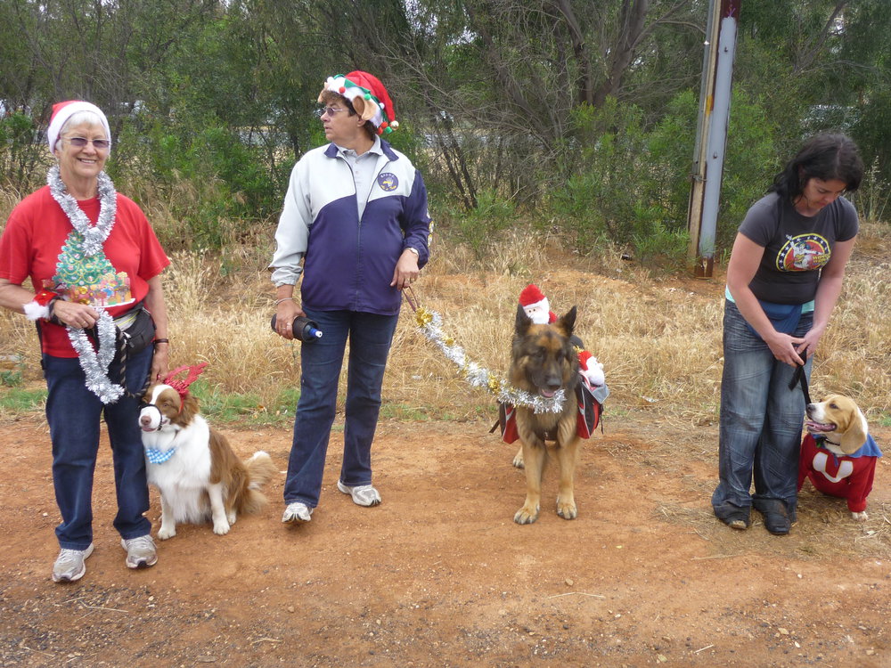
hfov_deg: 55.4
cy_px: 334
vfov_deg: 42.9
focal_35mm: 33
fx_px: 849
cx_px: 446
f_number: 2.8
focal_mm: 5.5
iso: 80
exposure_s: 1/125
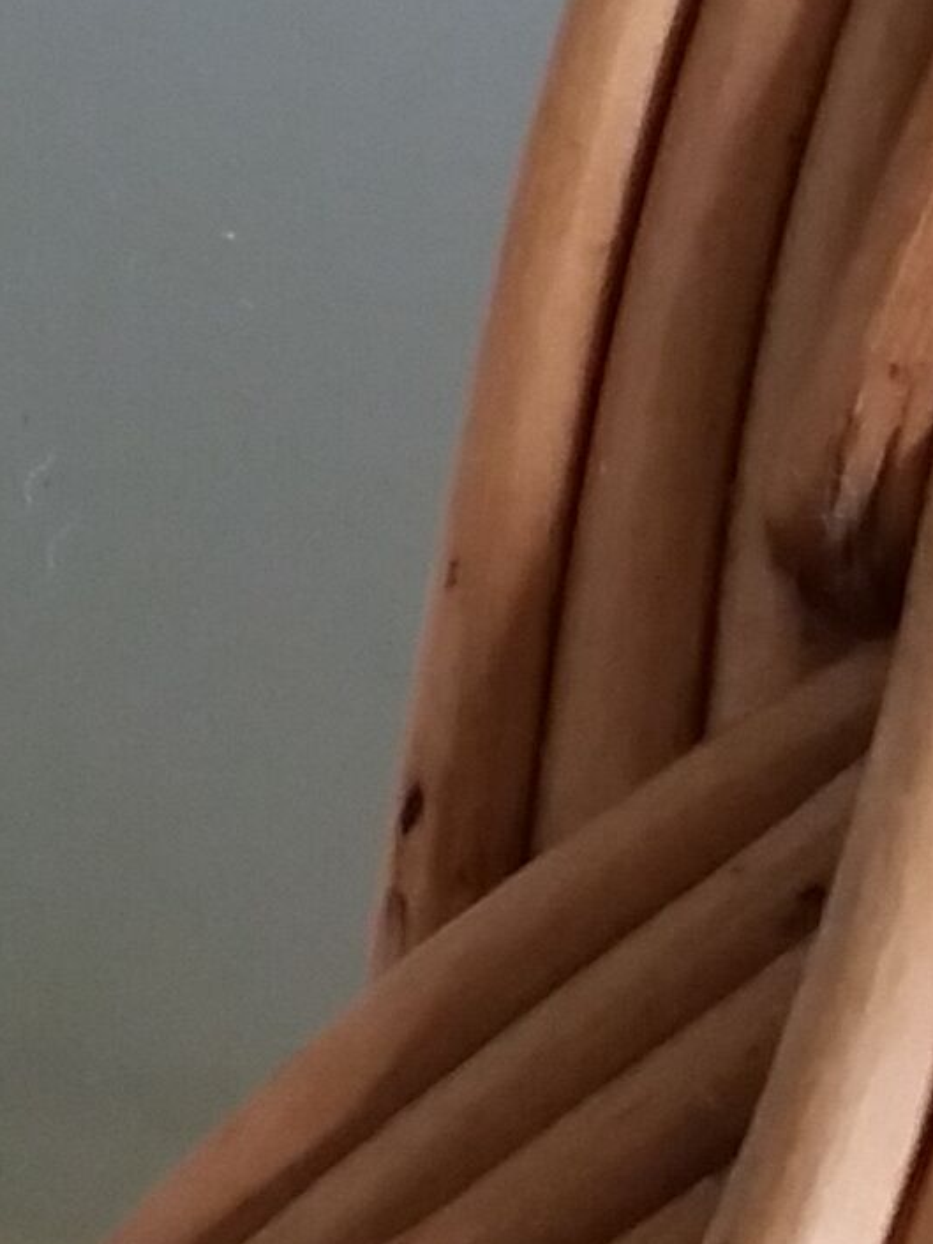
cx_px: -392
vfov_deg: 11.9
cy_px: -5
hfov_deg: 8.9
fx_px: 5892
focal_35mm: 164
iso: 125
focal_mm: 3.7
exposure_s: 1/30
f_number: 1.9
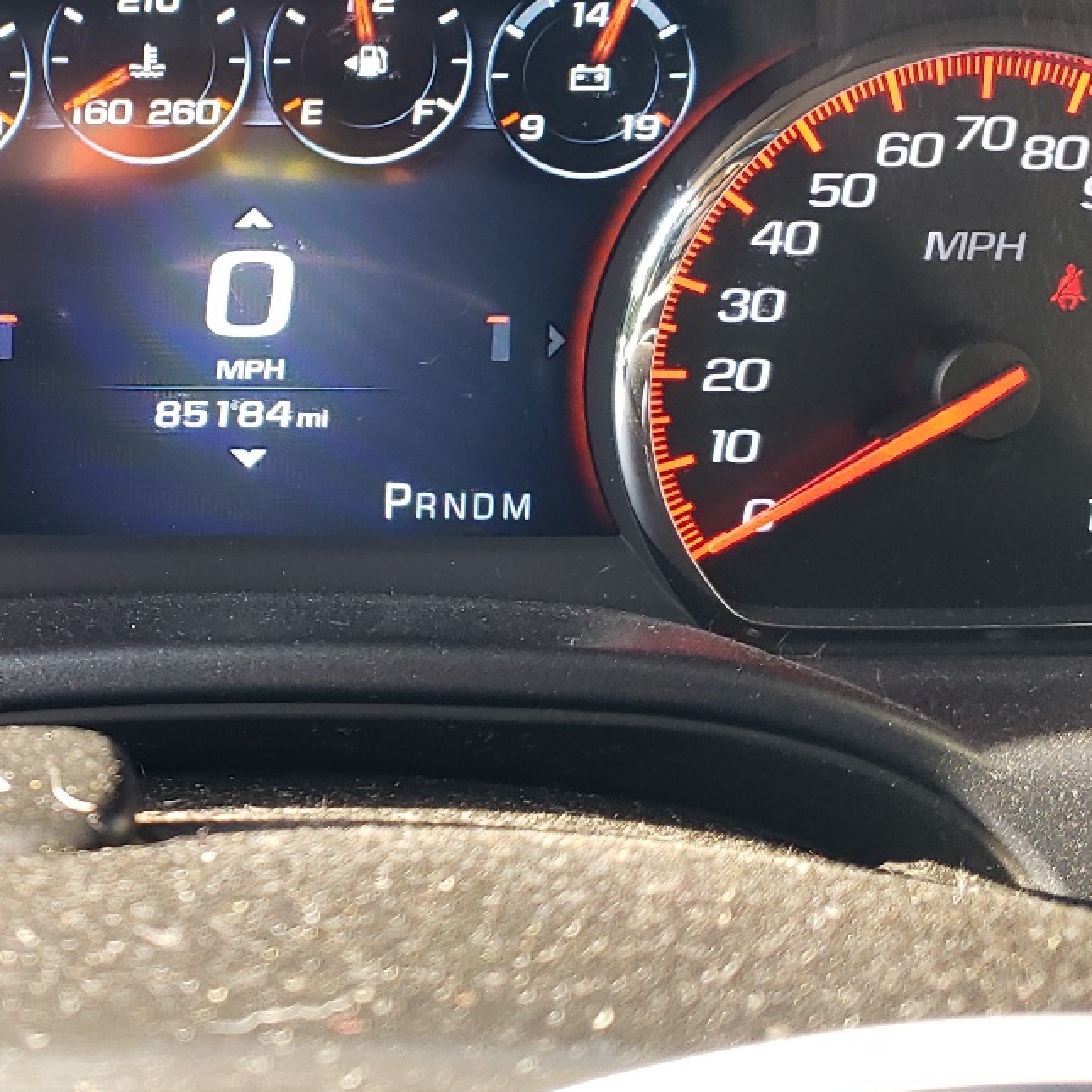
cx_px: 107
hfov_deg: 28.8
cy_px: 332
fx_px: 2034
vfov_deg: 29.8
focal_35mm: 57
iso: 76
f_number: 1.5
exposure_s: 1/60.2
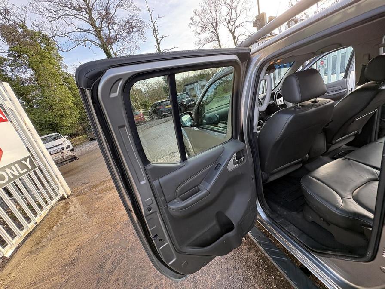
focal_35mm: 14
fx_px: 156
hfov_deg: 102.1
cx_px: 192
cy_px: 144
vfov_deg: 85.7
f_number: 2.2
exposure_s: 1/99
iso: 80
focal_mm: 2.22
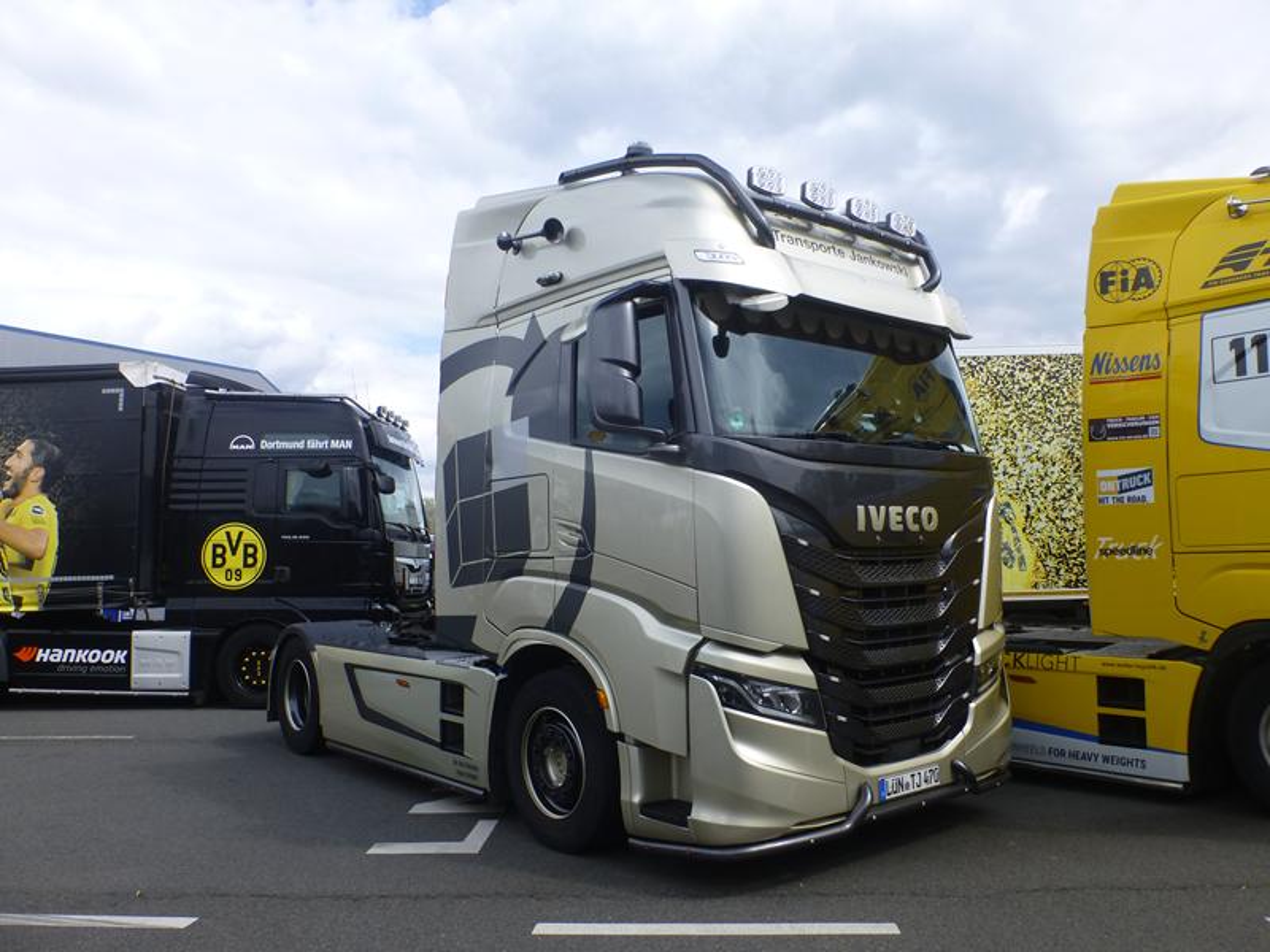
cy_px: 476
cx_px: 635
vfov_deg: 51.4
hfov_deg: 65.3
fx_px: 991
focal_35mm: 27
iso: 100
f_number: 4
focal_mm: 4.8
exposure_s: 1/800
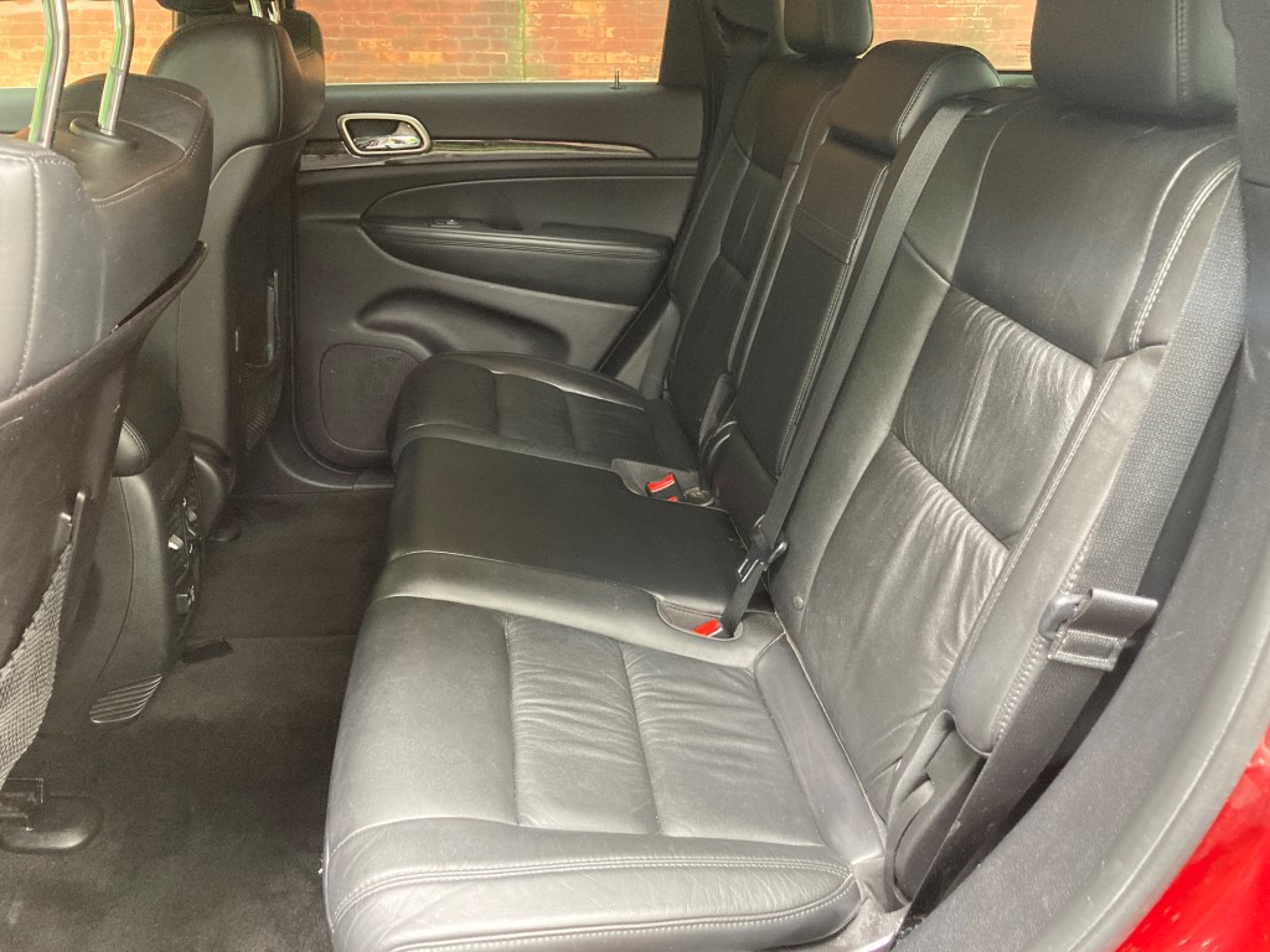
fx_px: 1027
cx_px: 635
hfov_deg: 63.4
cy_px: 476
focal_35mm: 28
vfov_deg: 49.7
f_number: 1.8
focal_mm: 3.99
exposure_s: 1/44
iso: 320
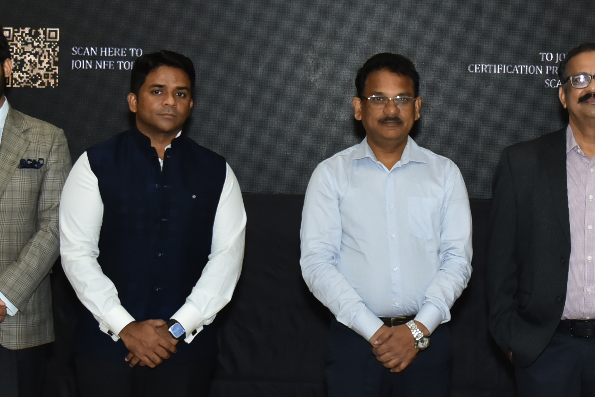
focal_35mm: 103
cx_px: 351
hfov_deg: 19.8
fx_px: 1703
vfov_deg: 13.3
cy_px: 128
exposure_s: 1/125
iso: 1000
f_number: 5
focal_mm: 35
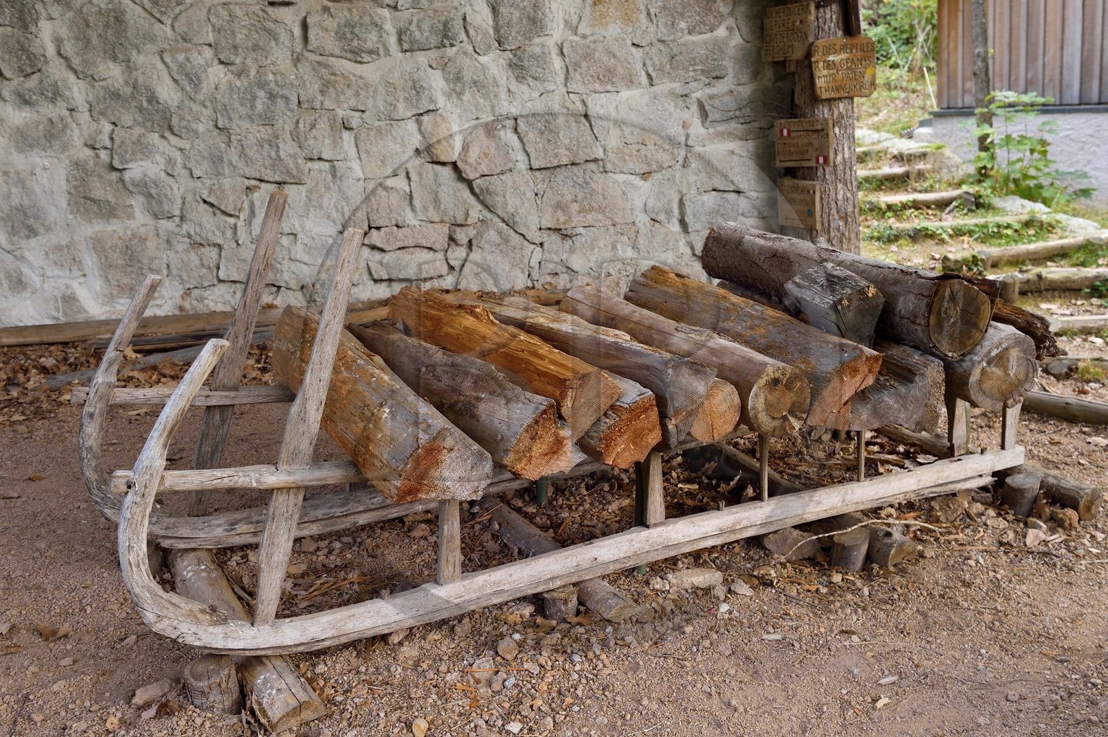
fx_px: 1107
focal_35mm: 36
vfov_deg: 36.8
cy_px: 368
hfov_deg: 53.2
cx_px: 554
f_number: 6.3
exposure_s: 1/100
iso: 800
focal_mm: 36
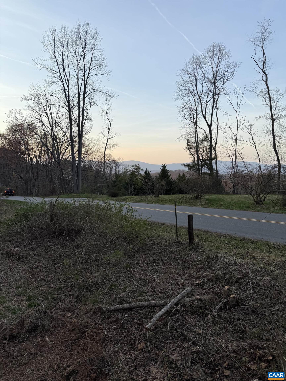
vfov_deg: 71.6
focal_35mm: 24
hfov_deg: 56.8
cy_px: 190
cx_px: 143
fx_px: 264
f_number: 1.78
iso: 80
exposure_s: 1/1075
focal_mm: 6.76
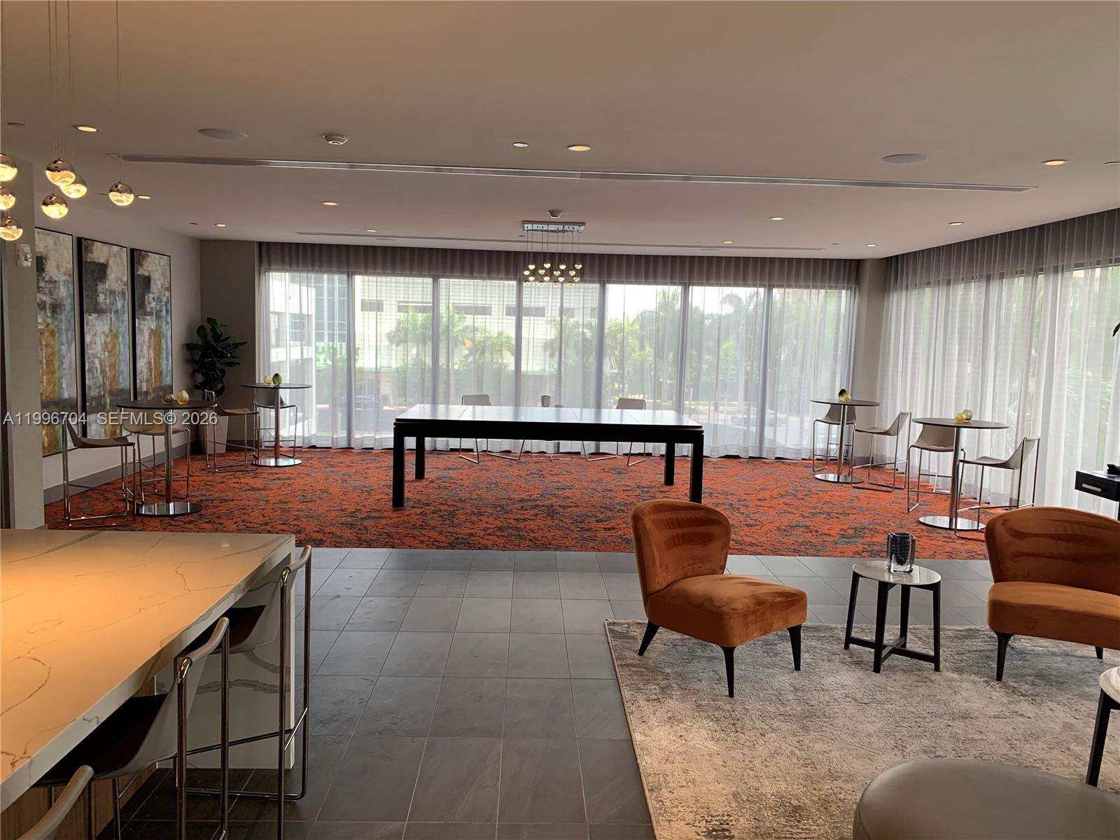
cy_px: 420
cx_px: 560
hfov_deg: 67.3
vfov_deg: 53.1
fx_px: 841
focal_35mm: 26
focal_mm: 4.25
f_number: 1.8
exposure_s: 1/120
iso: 50
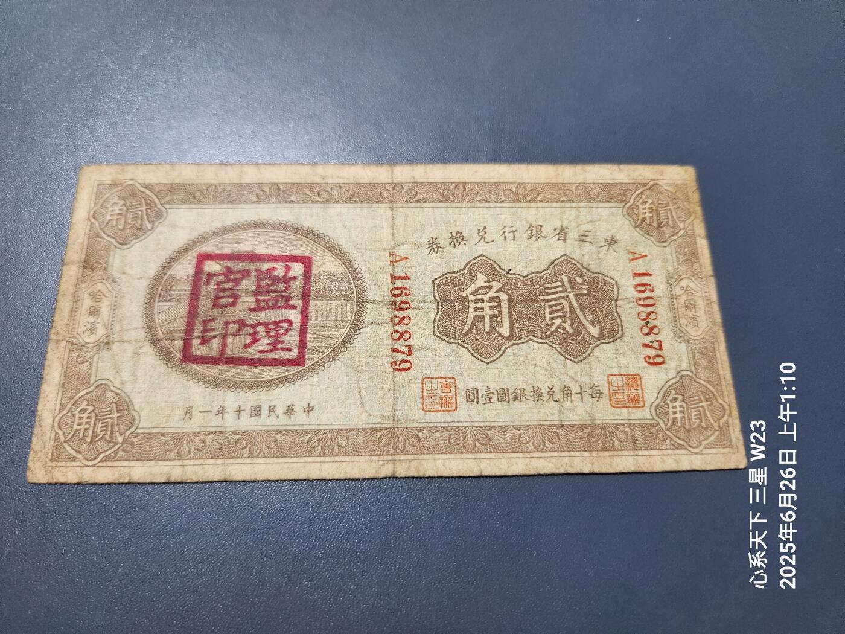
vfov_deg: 58.9
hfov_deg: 73.9
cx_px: 422
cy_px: 317
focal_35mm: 23
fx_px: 561
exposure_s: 1/101
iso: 800
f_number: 1.8
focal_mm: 5.4
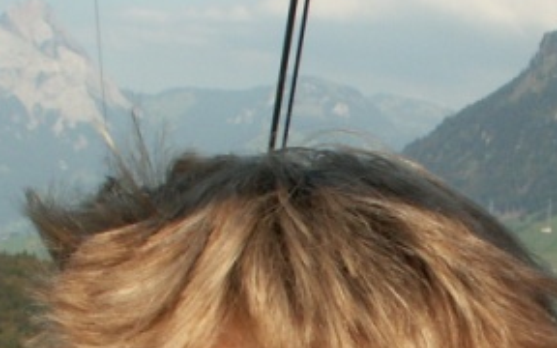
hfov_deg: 15.7
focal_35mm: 132
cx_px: 474
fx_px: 2004
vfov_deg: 9.8
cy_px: 433
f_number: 6.3
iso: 50
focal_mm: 5.86
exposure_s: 1/200
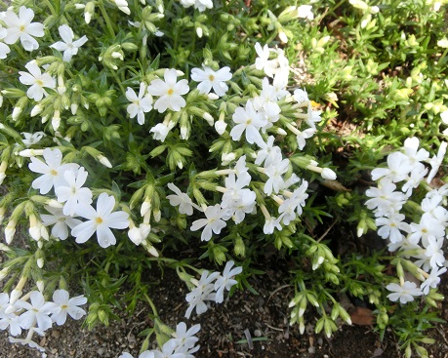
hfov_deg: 64.0
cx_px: 240
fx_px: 358
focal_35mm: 27
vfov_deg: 53.2
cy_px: 174
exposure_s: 1/400
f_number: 3.3
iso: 80
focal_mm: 4.4
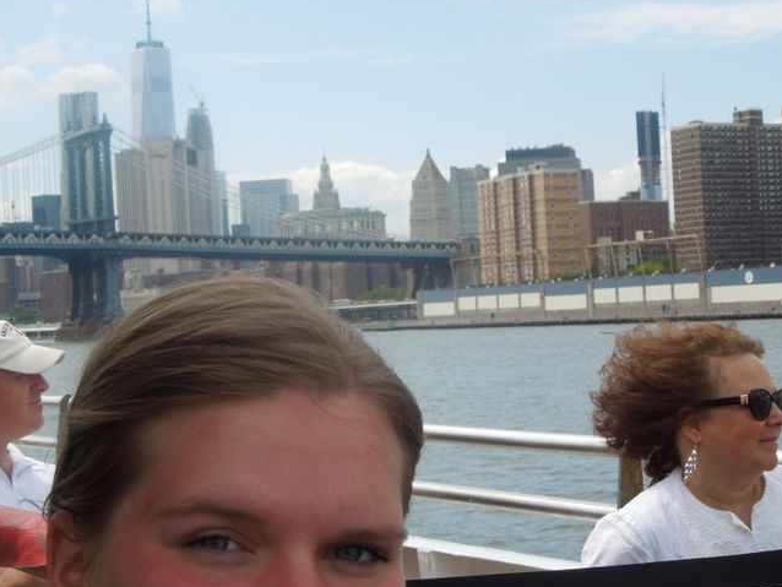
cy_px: 327
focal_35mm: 77
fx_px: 1740
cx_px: 368
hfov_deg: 25.3
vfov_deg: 19.1
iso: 100
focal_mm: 8.7
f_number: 4
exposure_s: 1/800
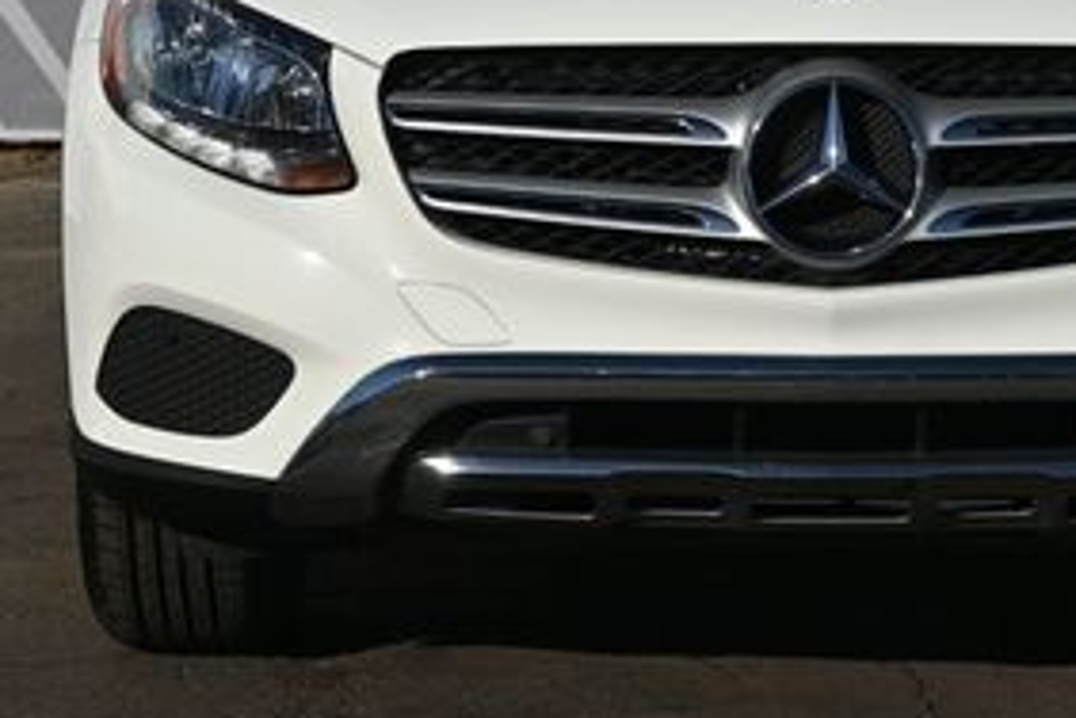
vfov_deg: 10.0
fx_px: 4065
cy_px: -65
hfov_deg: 15.0
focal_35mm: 136
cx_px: 824
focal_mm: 40
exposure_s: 1/500
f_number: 8
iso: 100
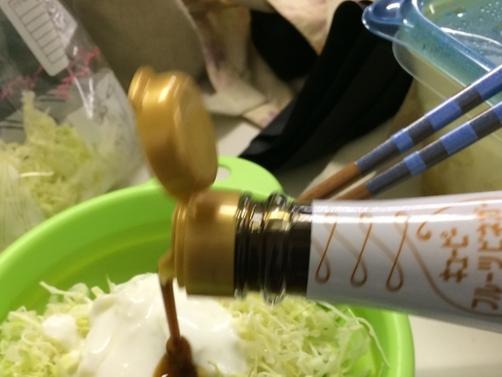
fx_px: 653
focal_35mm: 45
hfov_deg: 42.0
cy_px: 272
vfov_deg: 31.7
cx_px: 229
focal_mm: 4.15
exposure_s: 1/30
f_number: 2.2
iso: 64
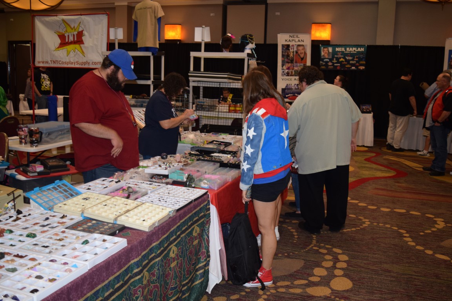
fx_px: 433
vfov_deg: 38.4
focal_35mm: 34
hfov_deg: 55.1
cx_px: 226
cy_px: 150
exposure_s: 1/80
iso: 800
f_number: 4.5
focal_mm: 23
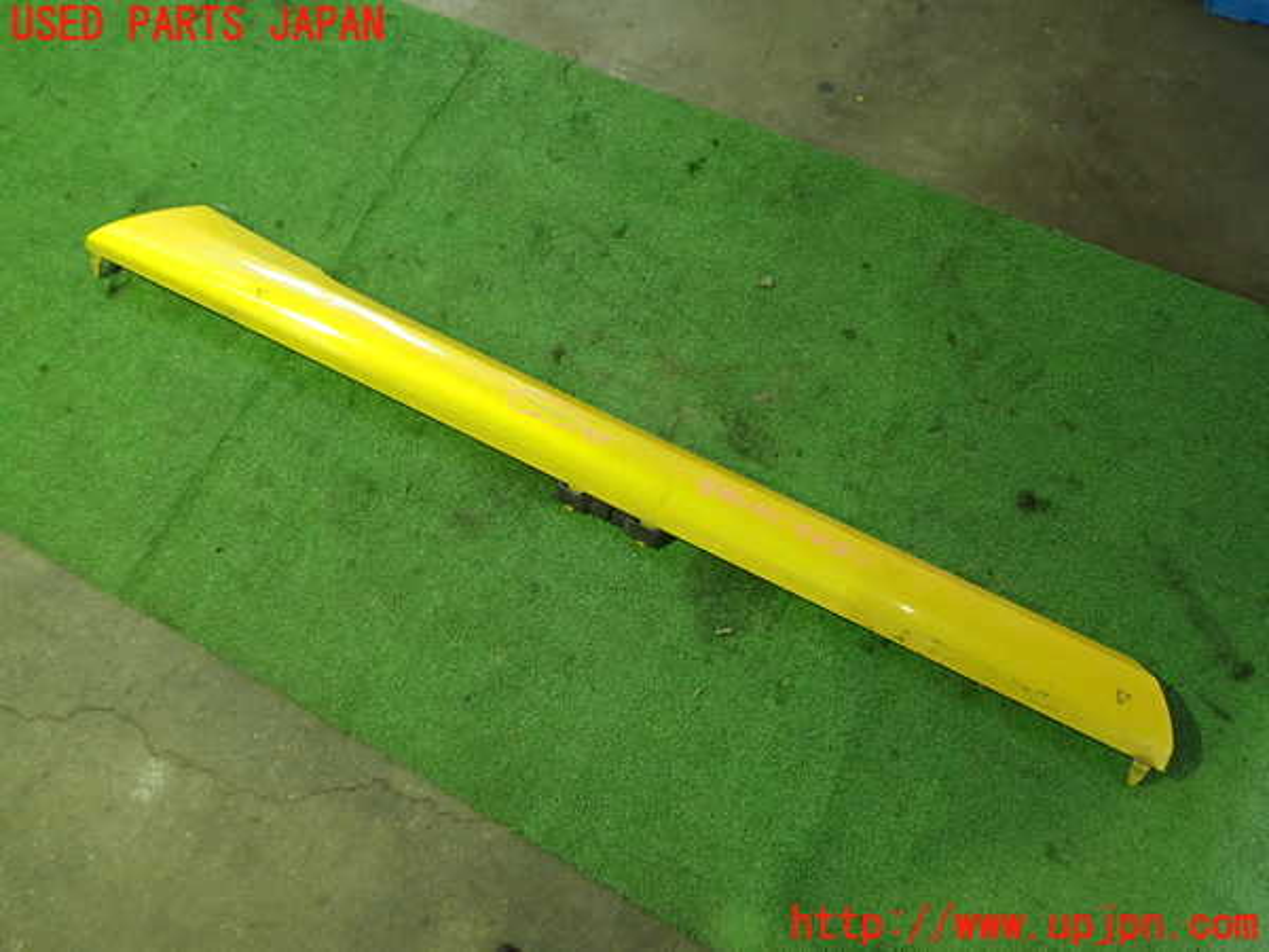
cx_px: 634
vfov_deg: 46.8
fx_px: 1100
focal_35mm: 30
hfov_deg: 60.0
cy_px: 476
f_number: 2.3
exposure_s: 1/30
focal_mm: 5.4
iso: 400
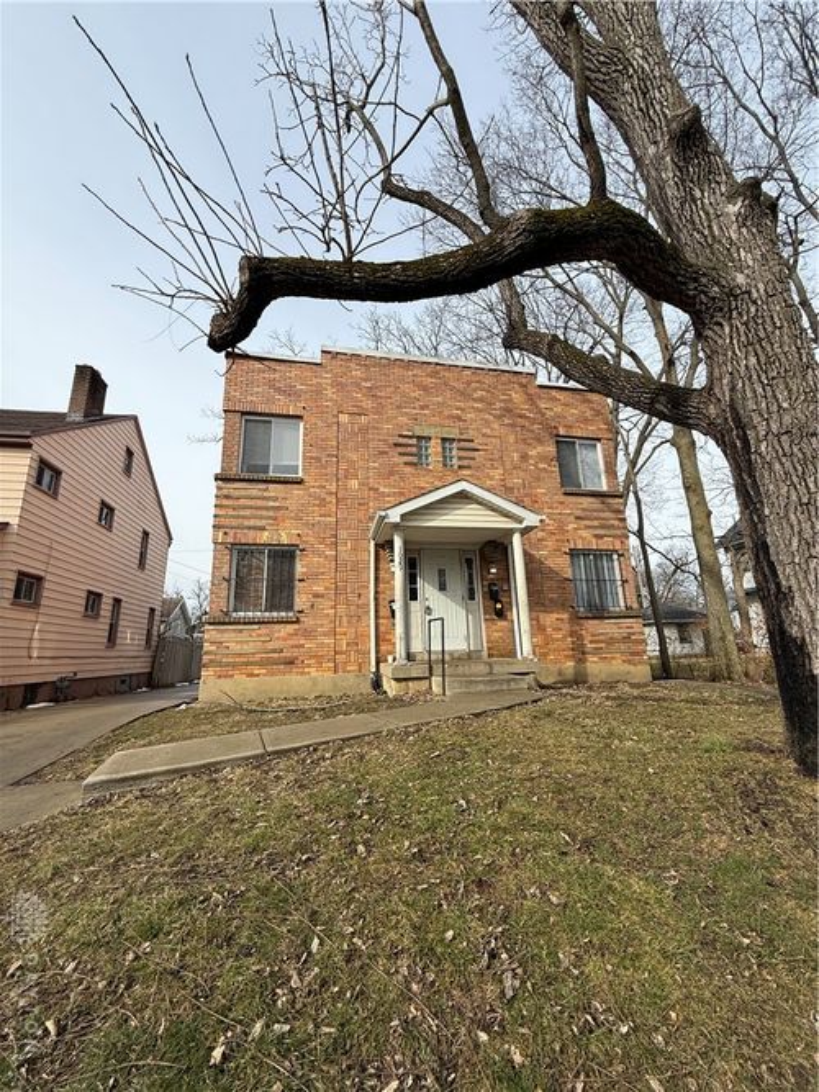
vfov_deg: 102.1
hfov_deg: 85.7
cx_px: 410
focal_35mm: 14
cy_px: 546
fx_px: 442
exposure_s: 1/1211
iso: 50
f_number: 2.2
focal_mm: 2.22
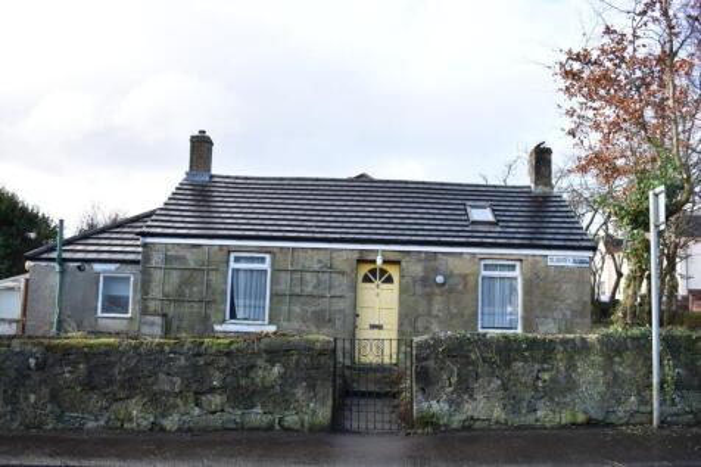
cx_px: 350
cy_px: 234
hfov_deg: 57.2
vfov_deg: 39.9
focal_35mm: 33
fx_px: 642
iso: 100
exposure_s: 1/80
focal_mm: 22
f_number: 5
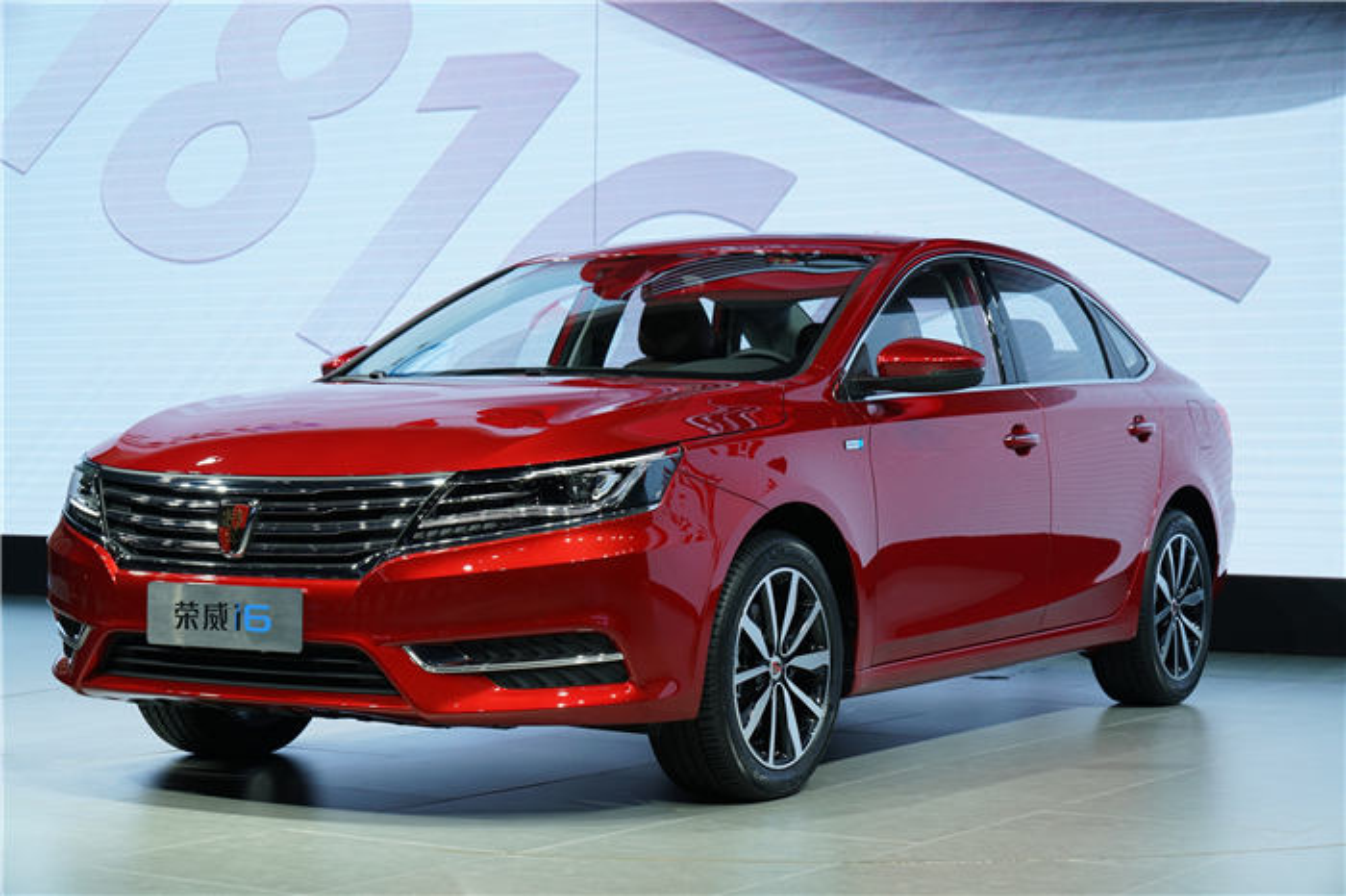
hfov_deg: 28.9
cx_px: 673
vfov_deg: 19.4
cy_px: 448
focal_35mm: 70
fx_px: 2616
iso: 320
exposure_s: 1/200
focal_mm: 70
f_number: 5.6
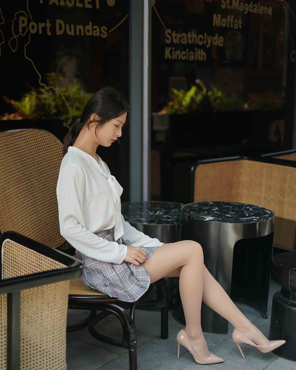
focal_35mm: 57
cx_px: 149
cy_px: 221
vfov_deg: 32.9
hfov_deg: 26.7
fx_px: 624
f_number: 1.8
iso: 200
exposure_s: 1/1600
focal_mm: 50
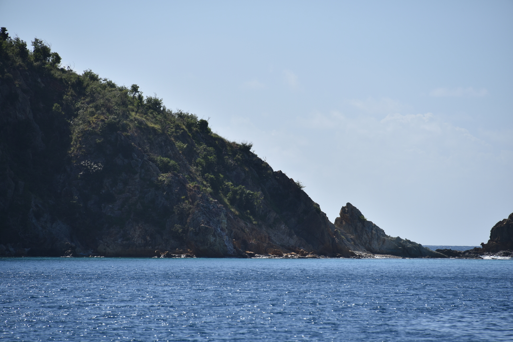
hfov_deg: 6.9
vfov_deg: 4.6
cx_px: 256
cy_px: 171
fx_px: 4276
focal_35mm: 300
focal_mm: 300
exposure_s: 1/640
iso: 100
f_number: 8
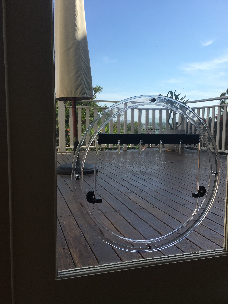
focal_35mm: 33
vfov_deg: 55.3
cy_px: 157
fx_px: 290
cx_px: 120
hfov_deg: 42.9
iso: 25
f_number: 2.2
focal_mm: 4.15
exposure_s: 1/1570
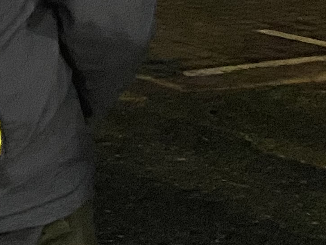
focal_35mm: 144
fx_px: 1356
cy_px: -220
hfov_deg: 10.7
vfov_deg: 9.7
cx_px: -558
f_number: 1.8
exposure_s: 1/30
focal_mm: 4.25
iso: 640
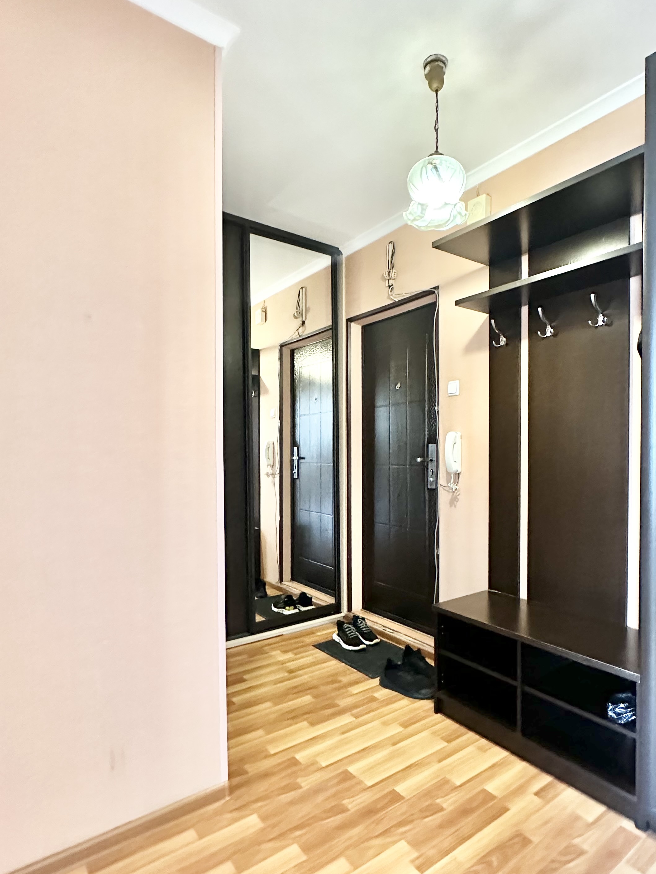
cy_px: 458
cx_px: 379
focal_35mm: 20
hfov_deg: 65.6
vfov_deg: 81.7
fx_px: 505
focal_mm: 2.22
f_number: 2.2
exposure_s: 1/50
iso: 800
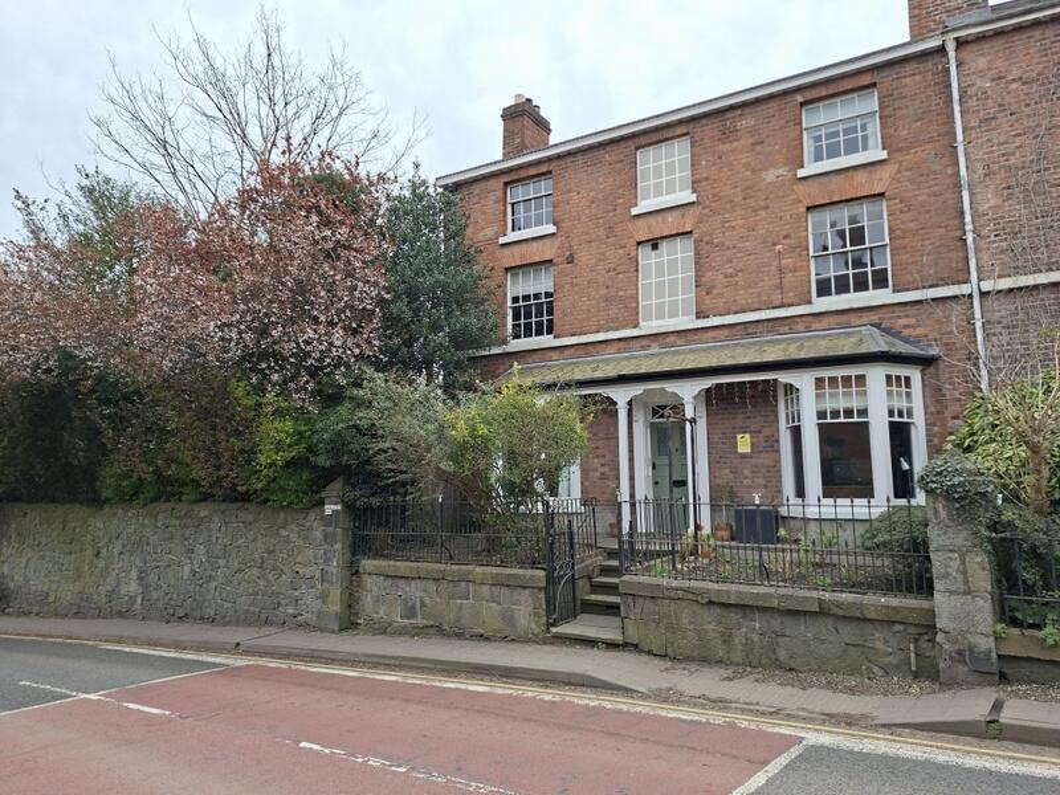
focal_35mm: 23
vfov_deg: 58.9
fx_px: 704
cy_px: 398
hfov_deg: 73.9
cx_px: 530
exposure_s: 1/740
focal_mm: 5.54
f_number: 1.8
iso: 50
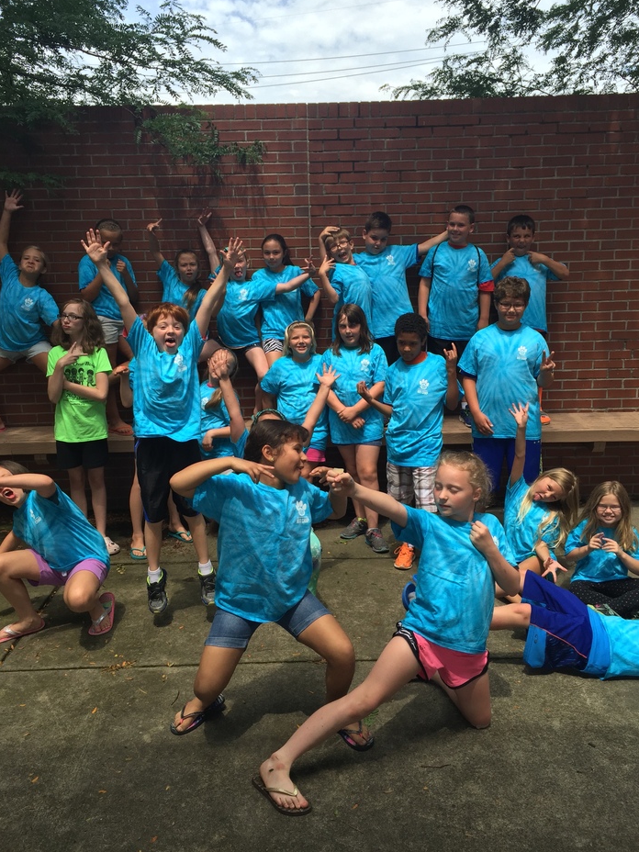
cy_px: 412
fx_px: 738
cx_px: 312
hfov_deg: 46.8
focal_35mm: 30
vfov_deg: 60.0
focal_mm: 4.15
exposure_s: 1/824
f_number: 2.2
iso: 32
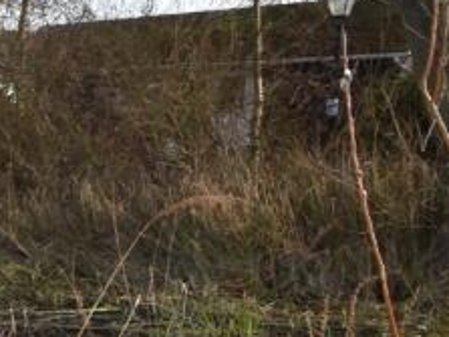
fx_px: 856
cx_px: -564
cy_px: 209
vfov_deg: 22.2
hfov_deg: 16.4
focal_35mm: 66
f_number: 5.6
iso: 100
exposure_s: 1/125
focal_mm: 10
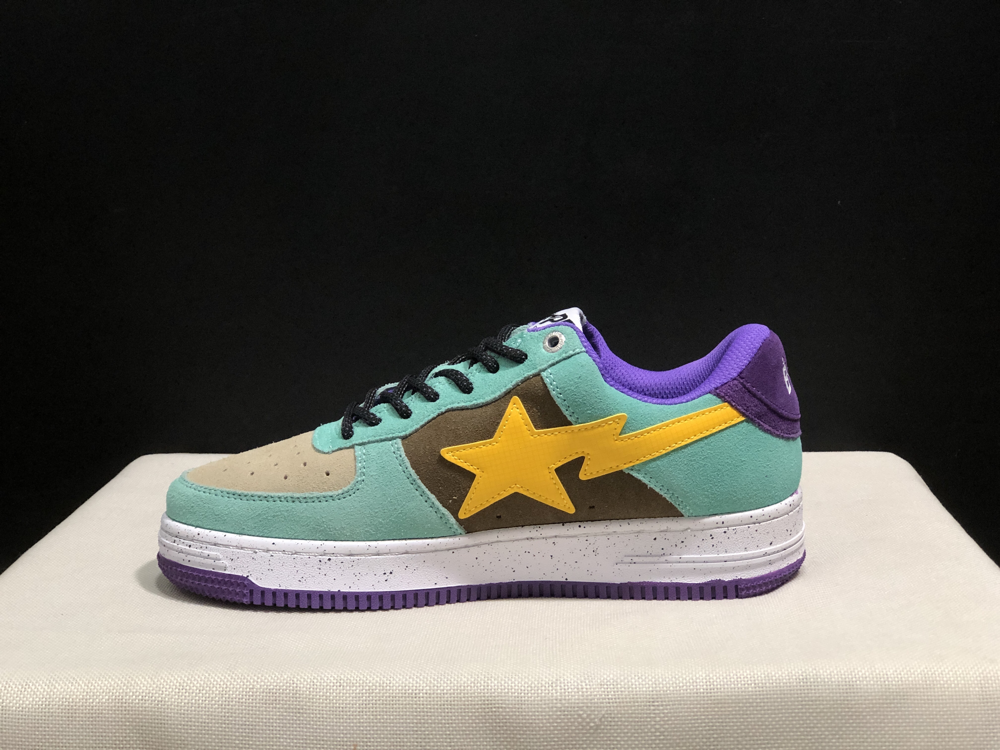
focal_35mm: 57
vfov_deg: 25.7
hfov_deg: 33.8
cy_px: 375
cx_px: 500
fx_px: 1647
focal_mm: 6.6
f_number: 2.8
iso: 80
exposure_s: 1/30
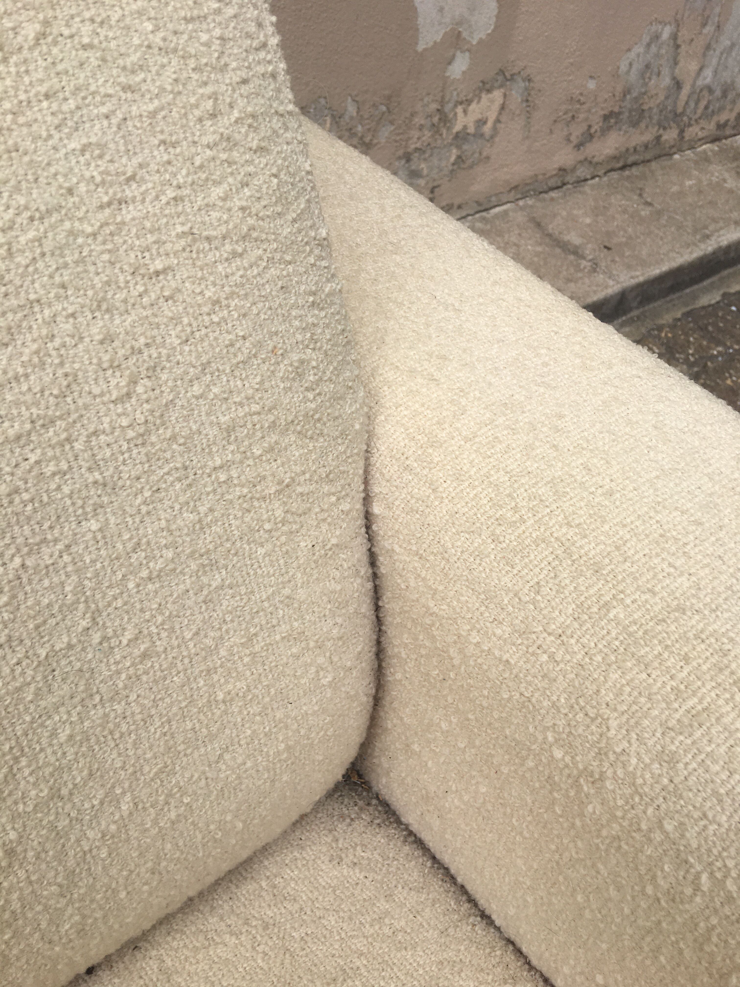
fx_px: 827
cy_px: 494
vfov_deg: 61.7
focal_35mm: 29
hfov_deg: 48.2
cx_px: 370
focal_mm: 4.15
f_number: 2.2
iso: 25
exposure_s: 1/777
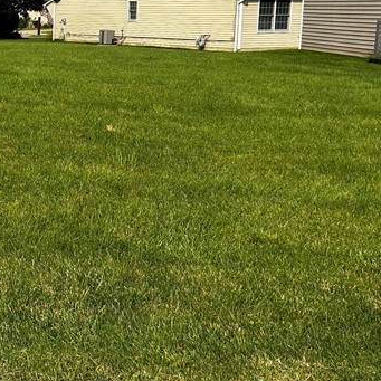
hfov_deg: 23.6
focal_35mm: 69
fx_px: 859
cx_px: -29
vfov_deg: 24.9
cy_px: 146
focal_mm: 5.7
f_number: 1.5
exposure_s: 1/4115
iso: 50
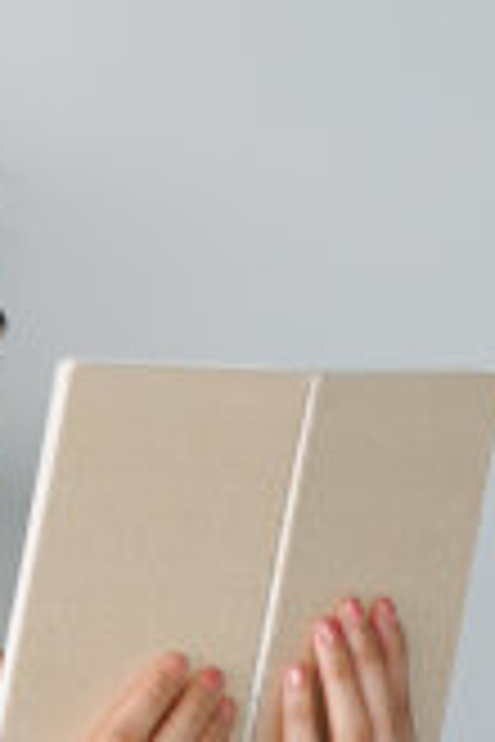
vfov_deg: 5.3
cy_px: 211
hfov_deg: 3.5
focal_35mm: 389
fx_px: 8022
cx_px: 130
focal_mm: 105
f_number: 2.8
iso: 250
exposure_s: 1/500
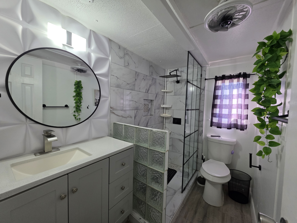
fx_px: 112
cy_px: 112
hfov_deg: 106.2
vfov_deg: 89.9
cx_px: 148
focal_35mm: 13
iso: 250
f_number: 1.9
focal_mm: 2.2
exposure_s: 1/120
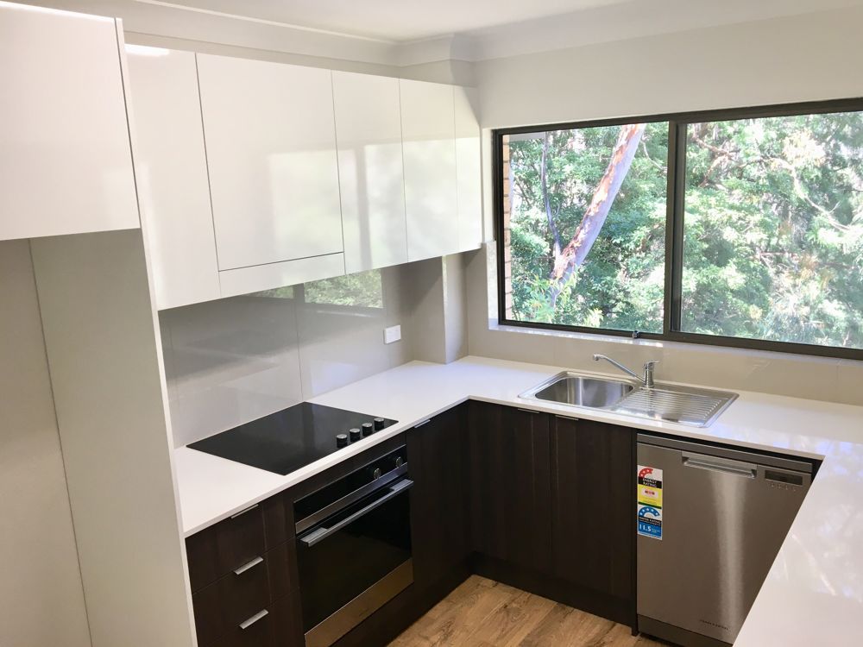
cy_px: 324
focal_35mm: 29
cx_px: 432
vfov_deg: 48.2
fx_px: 723
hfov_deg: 61.7
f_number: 2.2
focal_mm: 4.15
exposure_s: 1/33
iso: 25
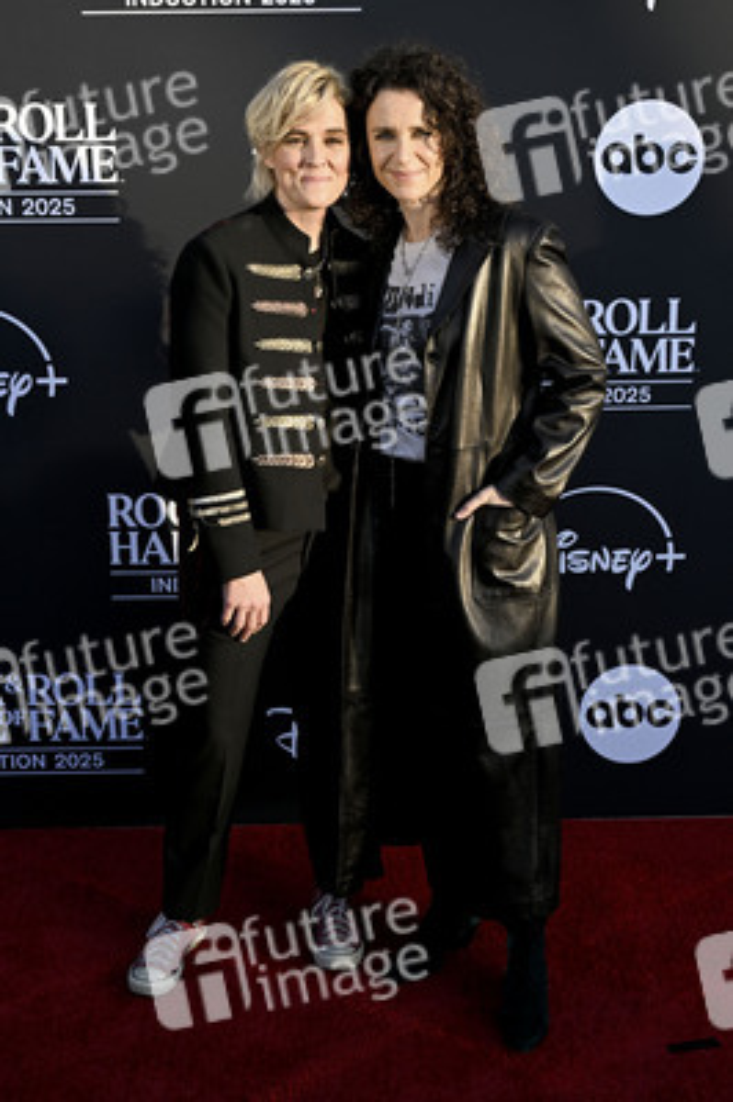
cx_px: 366
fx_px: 1315
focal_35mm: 43
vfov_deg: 45.5
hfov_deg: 31.1
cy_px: 551
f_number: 10
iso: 320
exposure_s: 1/320
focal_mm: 43
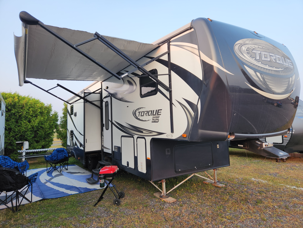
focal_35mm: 23
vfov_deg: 58.9
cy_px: 114
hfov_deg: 73.9
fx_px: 201
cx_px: 152
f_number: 1.8
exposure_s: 1/180
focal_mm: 5.4
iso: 25
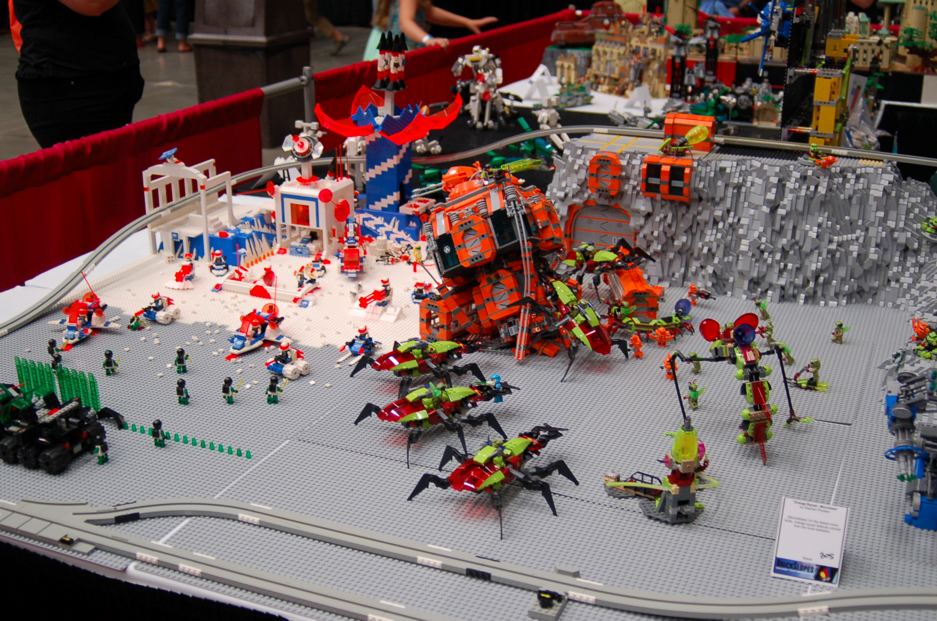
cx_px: 468
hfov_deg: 46.5
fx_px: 1091
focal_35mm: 42
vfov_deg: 31.8
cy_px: 310
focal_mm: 28
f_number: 3.5
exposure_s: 1/50
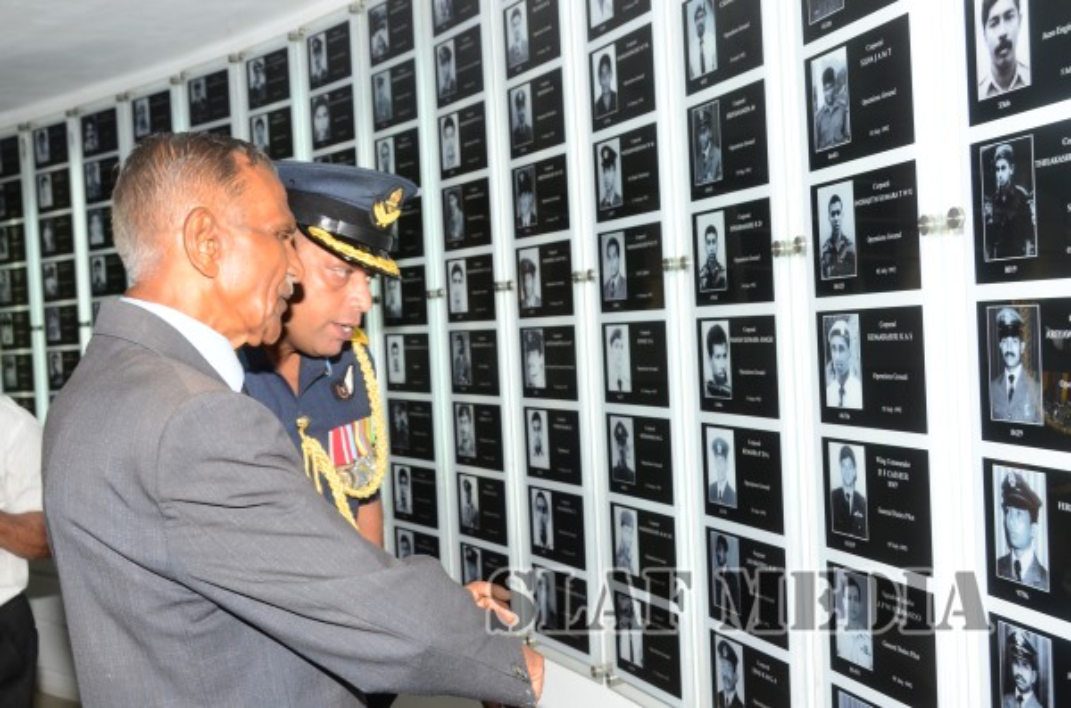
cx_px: 536
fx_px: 1202
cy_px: 354
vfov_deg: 32.8
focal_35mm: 40
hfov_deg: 48.0
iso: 400
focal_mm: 27
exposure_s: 1/160
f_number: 7.1
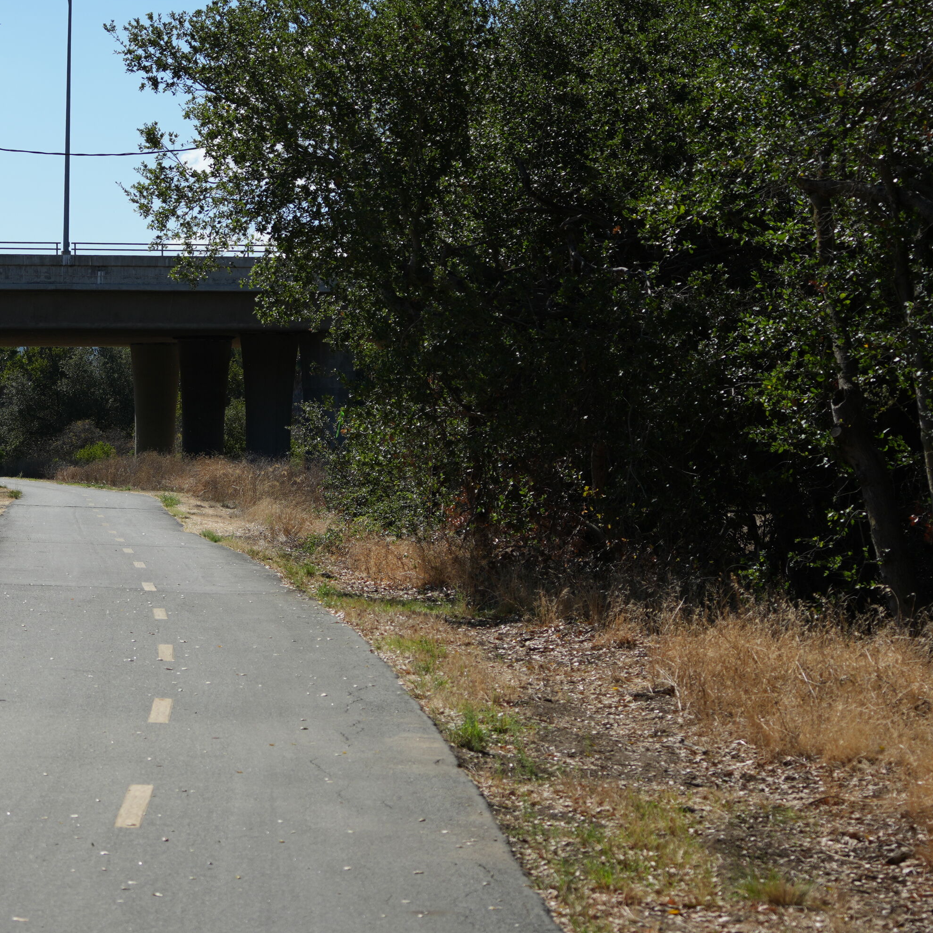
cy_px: 409
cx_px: 52
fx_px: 2836
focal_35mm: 93
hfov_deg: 18.3
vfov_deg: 18.7
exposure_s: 1/1600
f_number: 4.5
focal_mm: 50
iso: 160
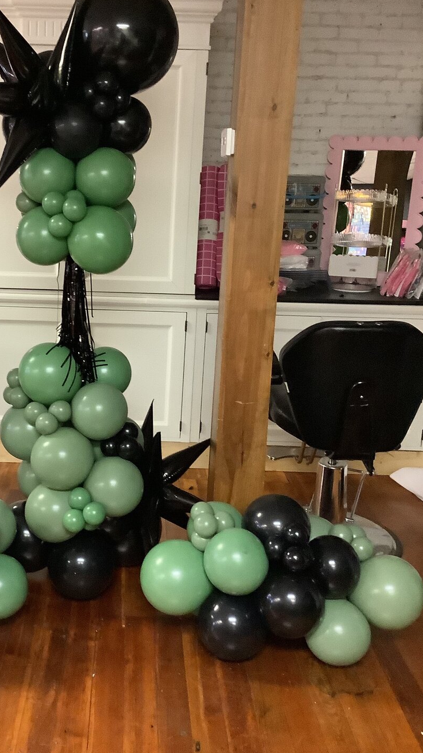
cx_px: 112
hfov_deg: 30.7
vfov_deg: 52.7
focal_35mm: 38
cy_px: 335
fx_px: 758
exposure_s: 1/30
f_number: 2.4
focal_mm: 3.3
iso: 500
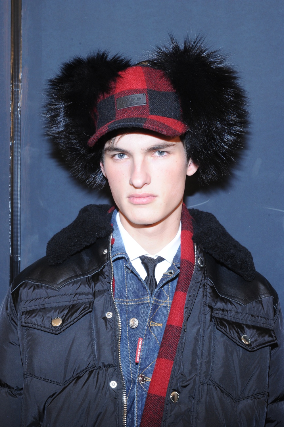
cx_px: 142
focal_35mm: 62
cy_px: 214
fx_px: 735
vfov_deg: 32.4
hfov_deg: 21.9
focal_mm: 62
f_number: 11
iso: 1600
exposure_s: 1/80
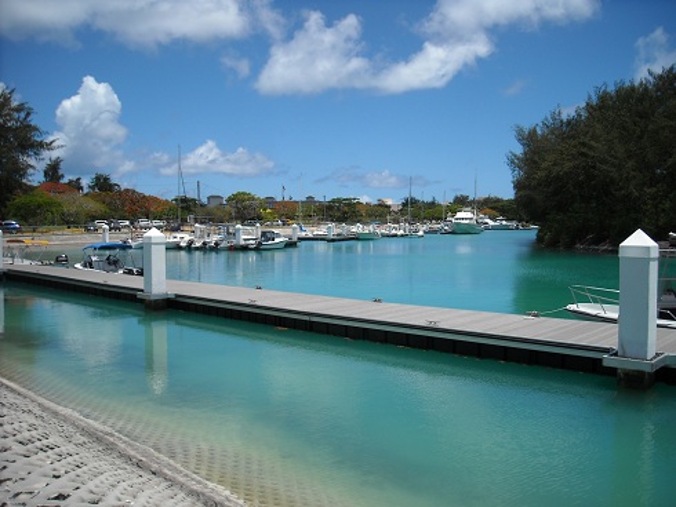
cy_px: 254
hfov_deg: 52.6
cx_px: 338
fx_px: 684
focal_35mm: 35
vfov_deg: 40.7
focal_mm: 5.7
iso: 64
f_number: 5.6
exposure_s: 1/478
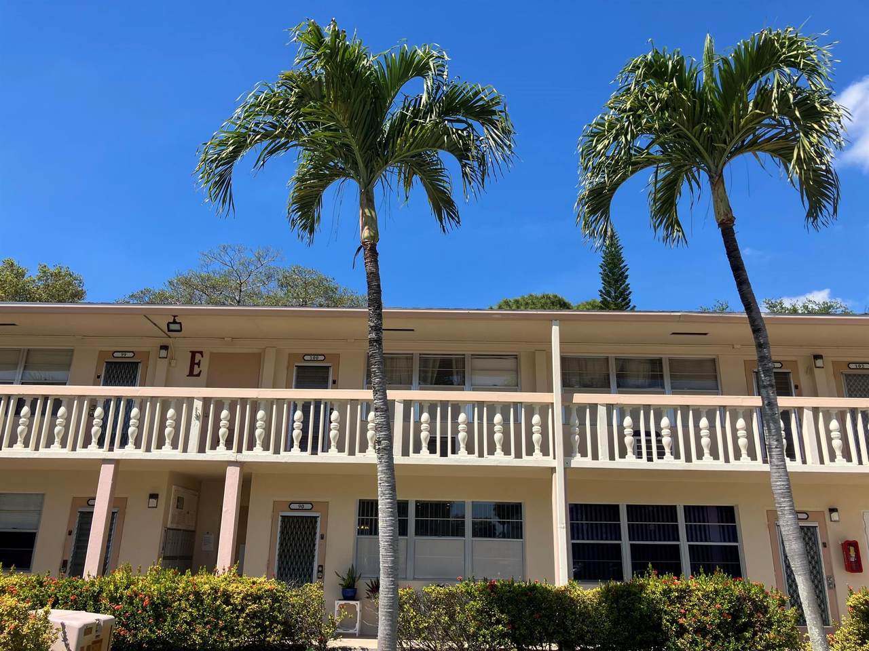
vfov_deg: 49.7
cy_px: 326
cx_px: 434
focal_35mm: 28
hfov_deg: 63.4
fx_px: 703
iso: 32
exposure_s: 1/1675
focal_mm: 3.99
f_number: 1.8
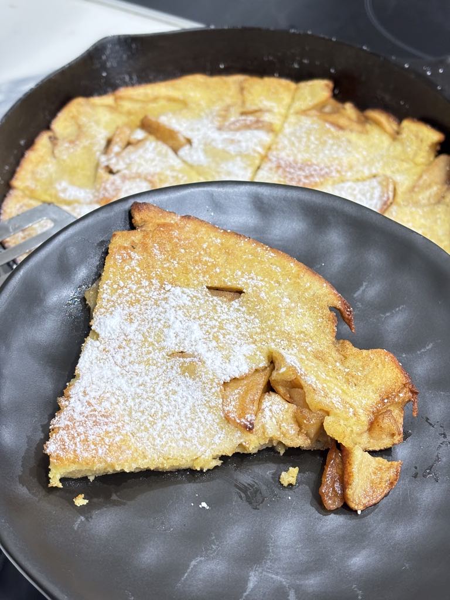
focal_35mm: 52
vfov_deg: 36.8
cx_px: 225
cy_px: 300
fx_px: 901
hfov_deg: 28.0
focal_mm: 5.96
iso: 125
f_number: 1.6
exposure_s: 1/50
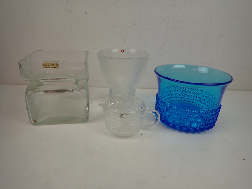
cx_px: 126
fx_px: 138
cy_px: 94
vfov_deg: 68.7
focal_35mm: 19
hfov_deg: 84.7
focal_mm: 3.33
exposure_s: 1/200
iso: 100
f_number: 2
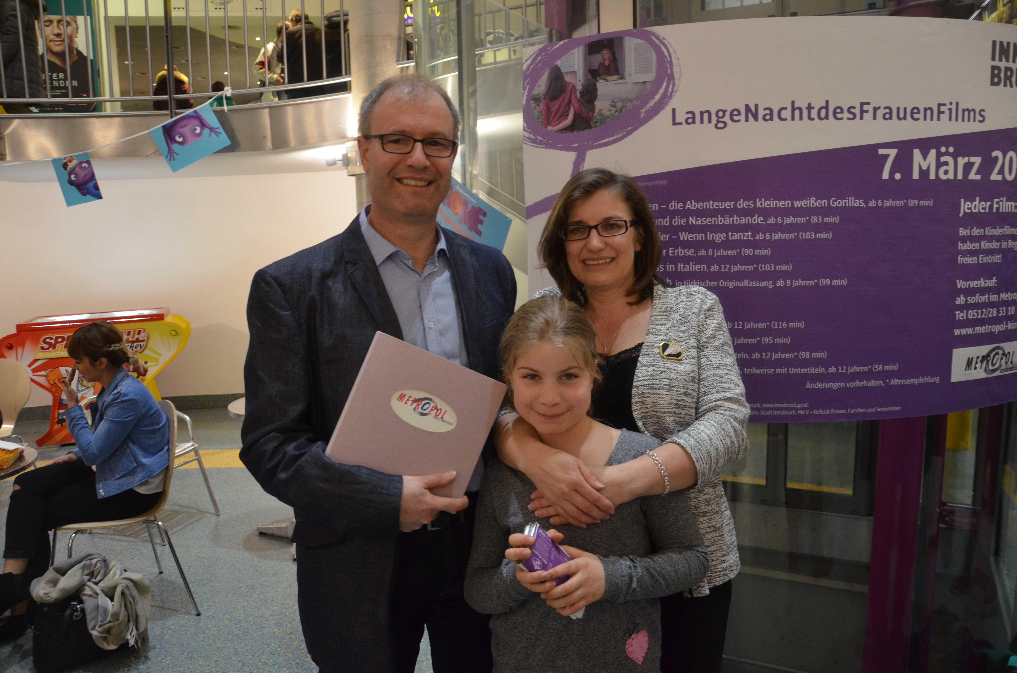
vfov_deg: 47.7
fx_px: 761
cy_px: 336
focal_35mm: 27
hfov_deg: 67.5
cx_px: 508
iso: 1600
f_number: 3.5
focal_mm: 18
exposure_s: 1/30
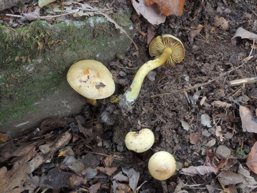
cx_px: 128
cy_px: 96
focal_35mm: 33
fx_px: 245
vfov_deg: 42.9
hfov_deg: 55.4
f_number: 7.9
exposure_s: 1/2
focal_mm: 5.8
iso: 100
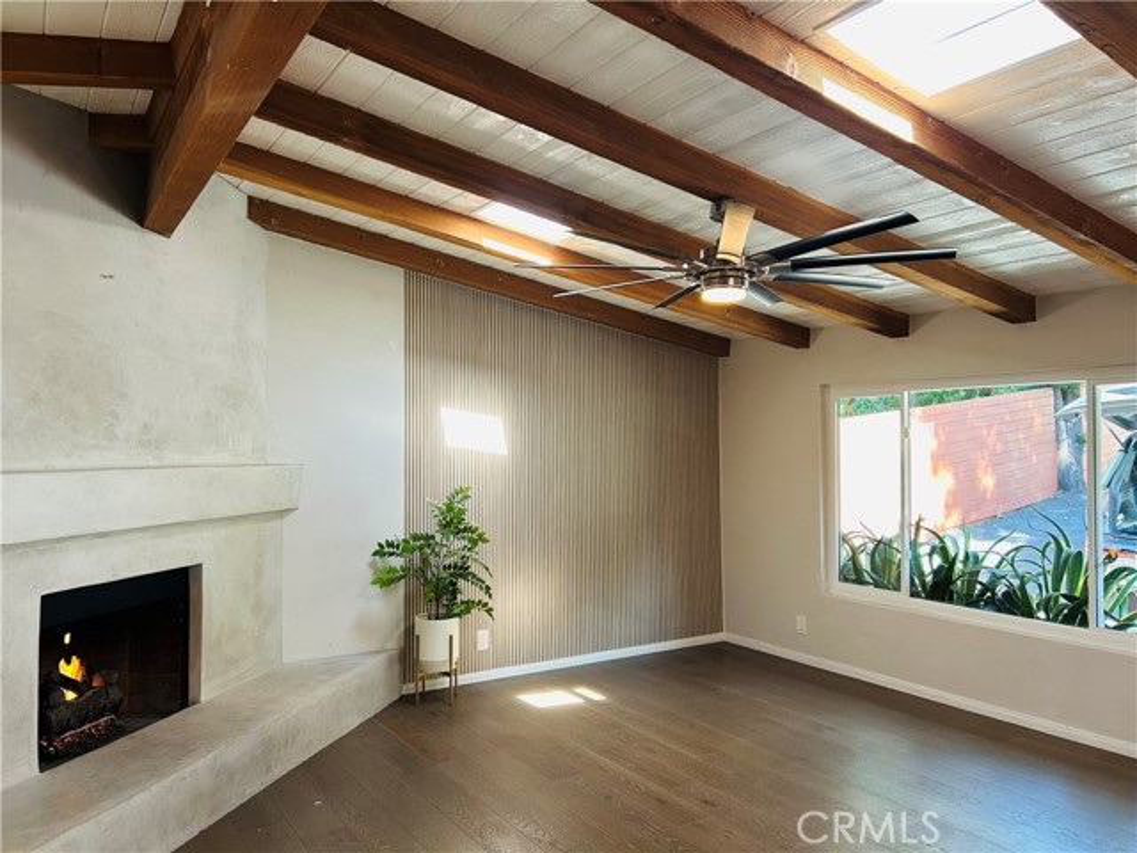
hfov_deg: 67.3
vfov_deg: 53.1
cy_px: 426
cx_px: 568
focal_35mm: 26
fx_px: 854
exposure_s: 1/120
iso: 125
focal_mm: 5.7
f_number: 1.5
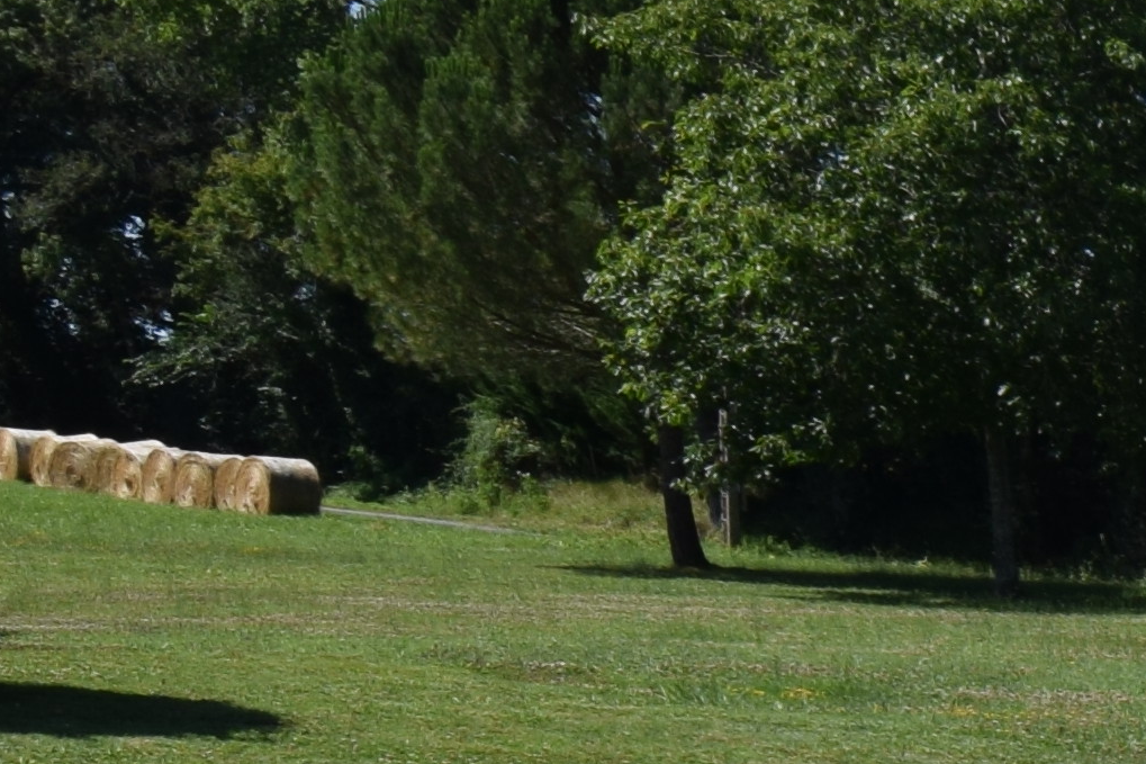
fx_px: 3374
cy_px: 1045
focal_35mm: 106
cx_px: 2144
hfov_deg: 16.0
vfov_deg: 12.4
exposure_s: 1/400
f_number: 10
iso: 200
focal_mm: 12
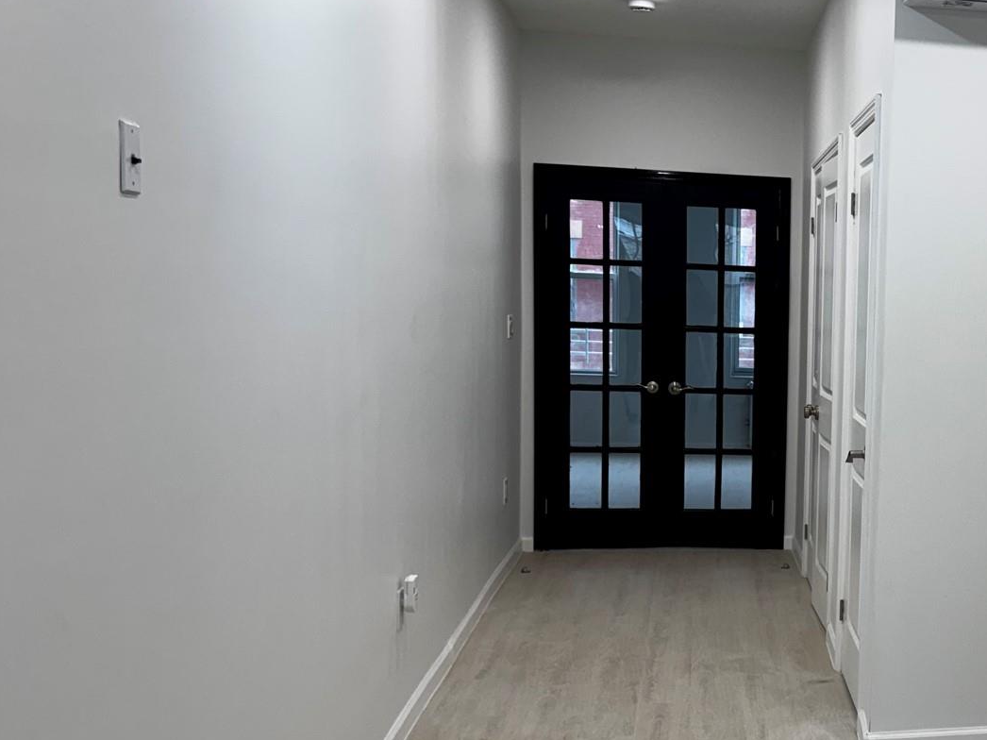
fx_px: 1340
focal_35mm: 47
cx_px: 940
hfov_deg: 37.1
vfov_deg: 30.8
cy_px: 443
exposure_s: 1/120
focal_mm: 6.76
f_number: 1.78
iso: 80
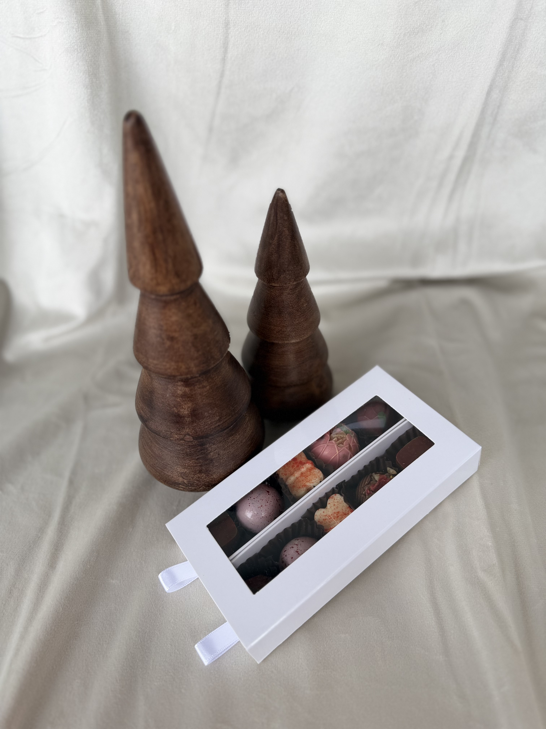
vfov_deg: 71.6
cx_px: 273
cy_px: 364
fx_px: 505
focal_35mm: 24
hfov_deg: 56.8
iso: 64
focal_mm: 6.76
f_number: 1.78
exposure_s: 1/140
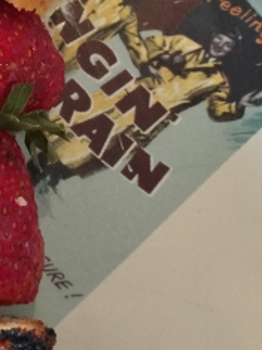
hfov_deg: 18.1
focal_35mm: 79
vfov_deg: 24.4
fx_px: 798
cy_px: 86
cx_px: -13
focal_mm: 4.15
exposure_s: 1/15
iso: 64
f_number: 2.2
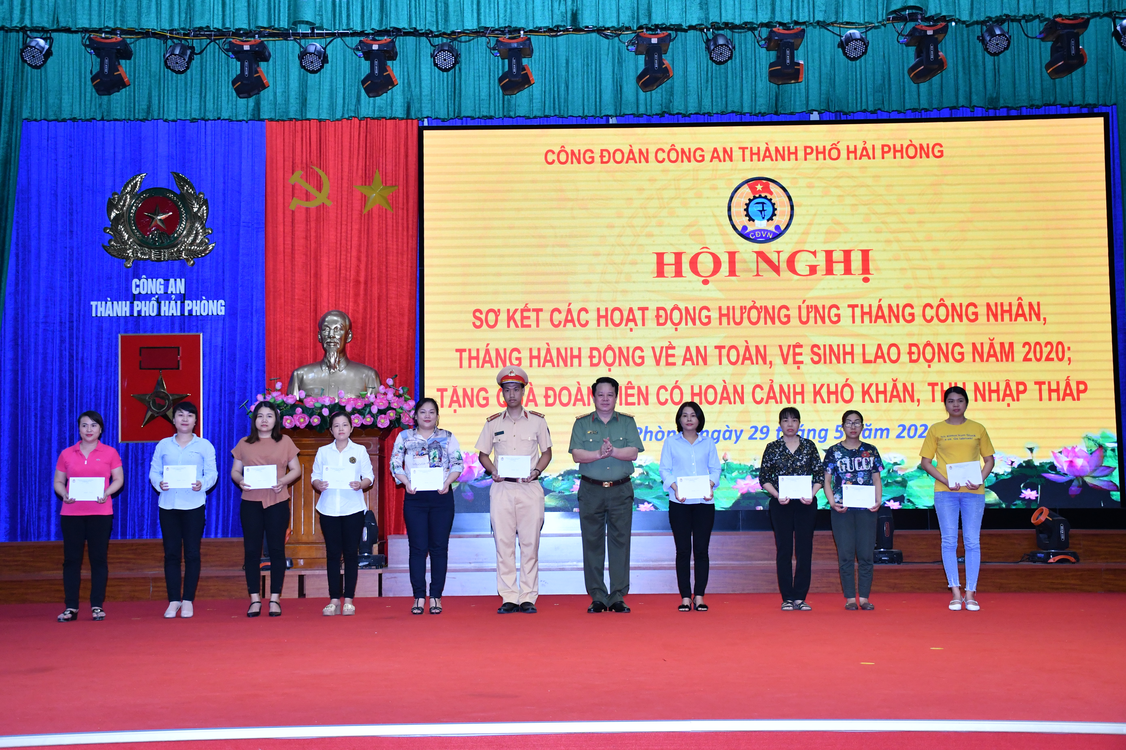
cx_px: 563
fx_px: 1407
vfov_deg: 29.9
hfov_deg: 43.6
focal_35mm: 45
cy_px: 375
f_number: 5.6
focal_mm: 30
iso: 1600
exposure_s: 1/200
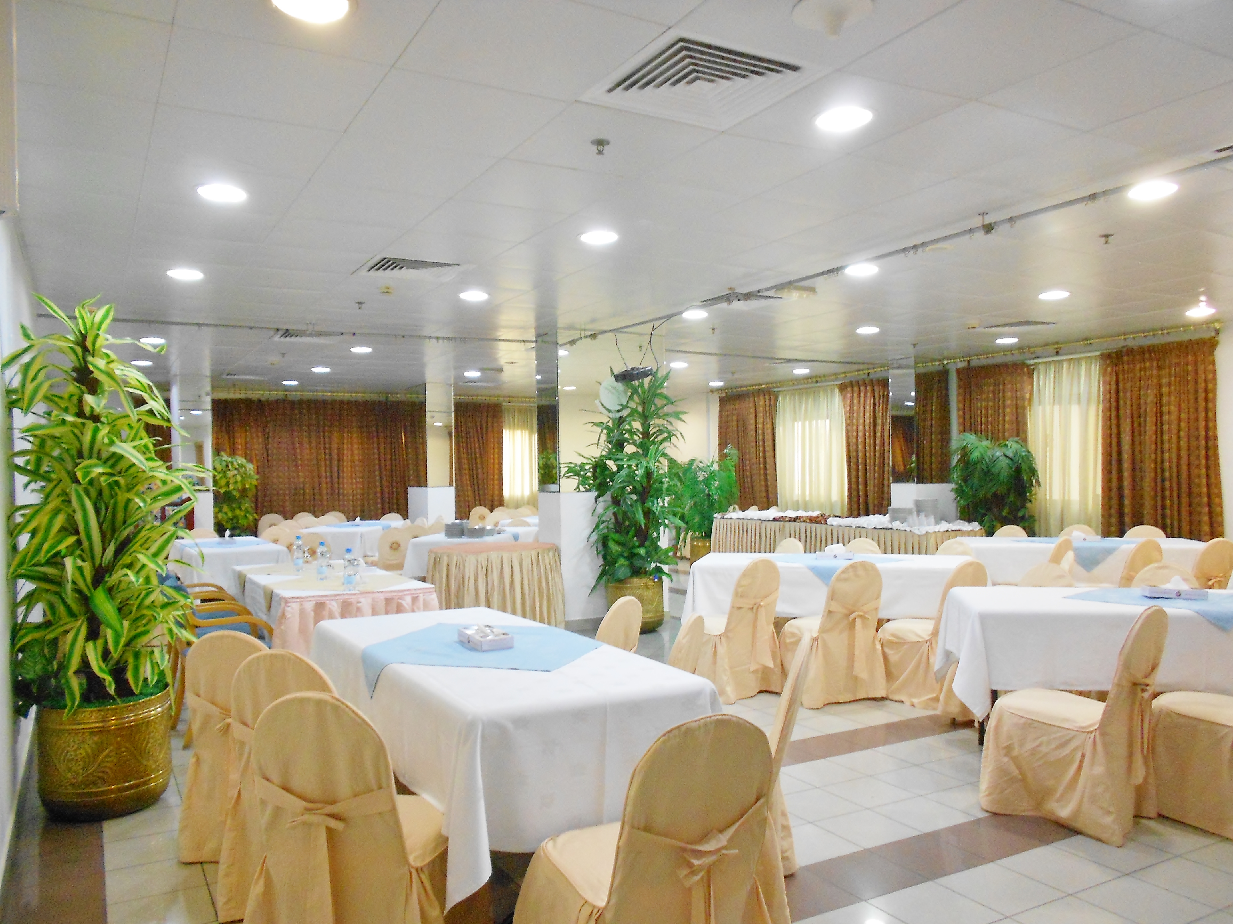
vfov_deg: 53.1
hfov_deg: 67.3
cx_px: 616
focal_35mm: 26
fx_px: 926
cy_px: 462
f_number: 3.2
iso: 400
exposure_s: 1/25
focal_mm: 4.6
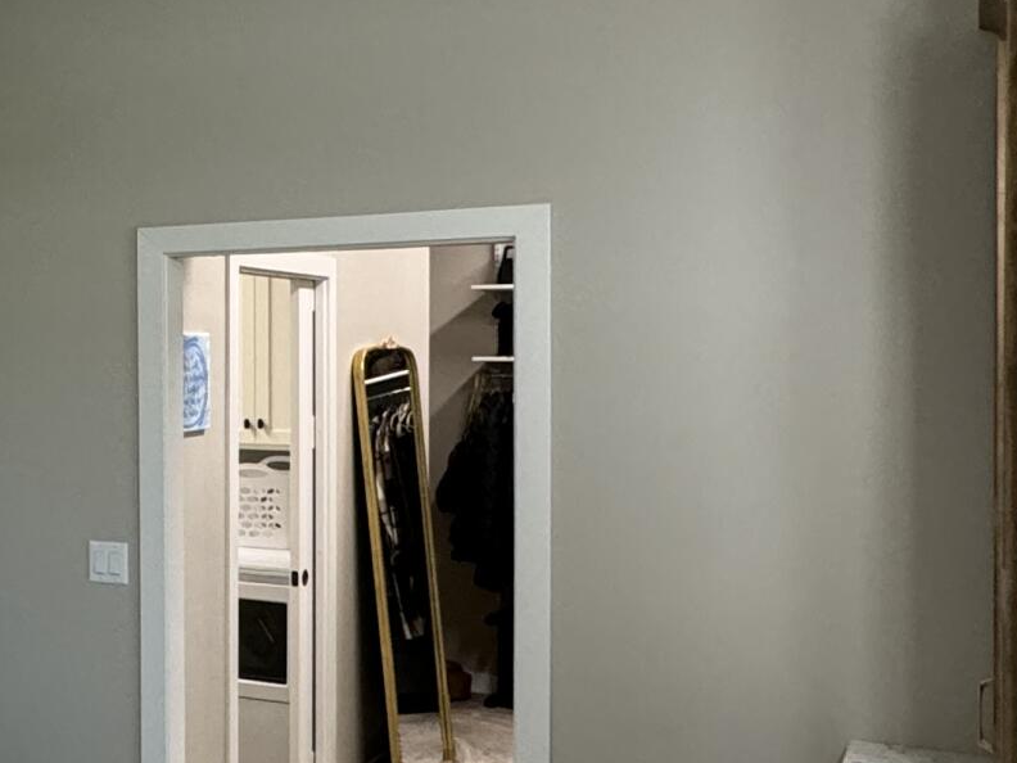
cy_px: 370
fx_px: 1557
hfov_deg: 30.3
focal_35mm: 53
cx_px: -232
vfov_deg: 27.5
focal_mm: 2.22
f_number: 2.2
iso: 250
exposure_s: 1/120
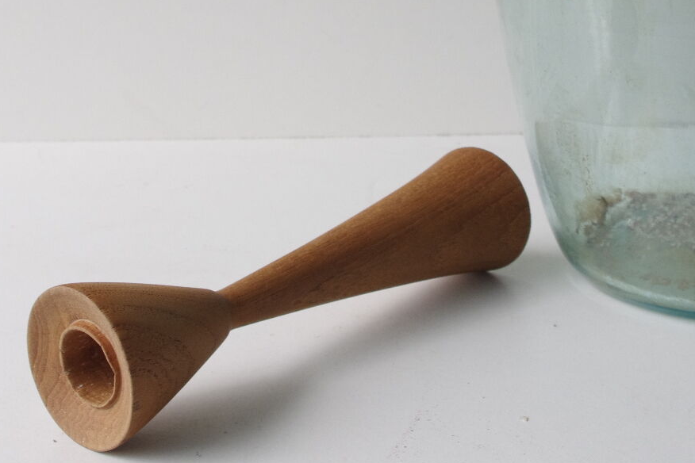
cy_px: 98
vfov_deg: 19.0
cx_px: 333
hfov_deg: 28.5
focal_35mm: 71
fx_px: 1371
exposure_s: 1/200
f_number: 8
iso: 800
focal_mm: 24.38
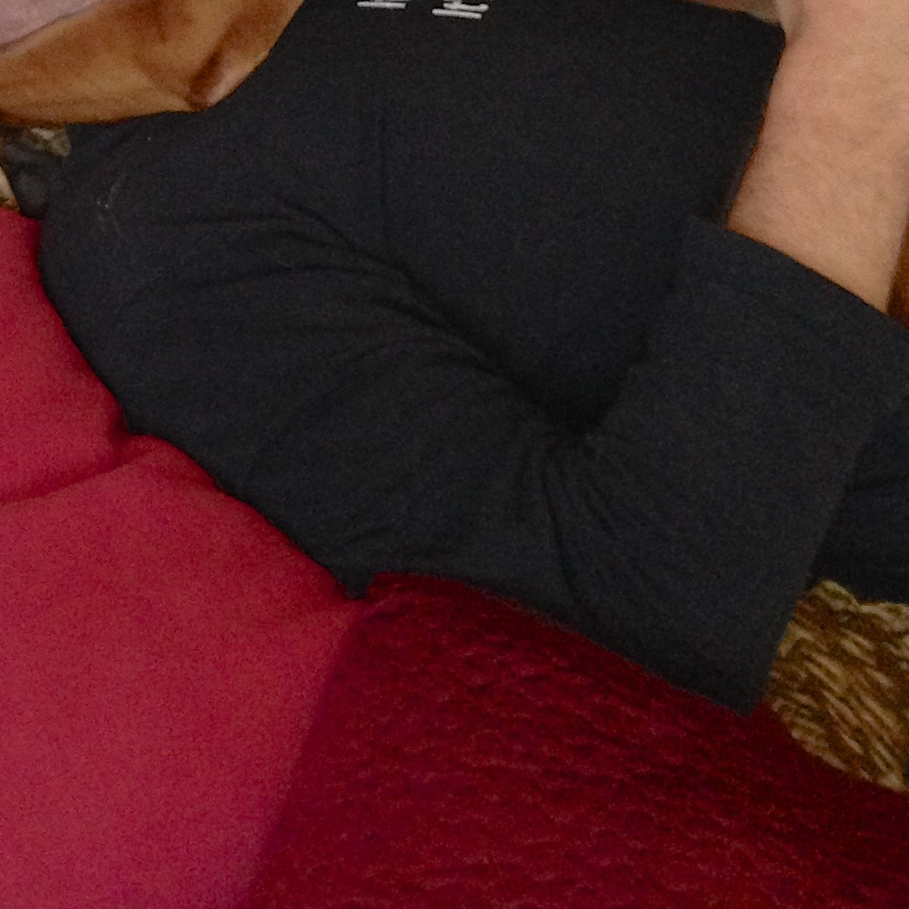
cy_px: -233
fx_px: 2436
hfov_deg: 20.5
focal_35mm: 82
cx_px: 30
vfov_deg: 19.7
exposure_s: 1/20
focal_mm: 4.12
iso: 320
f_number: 2.4
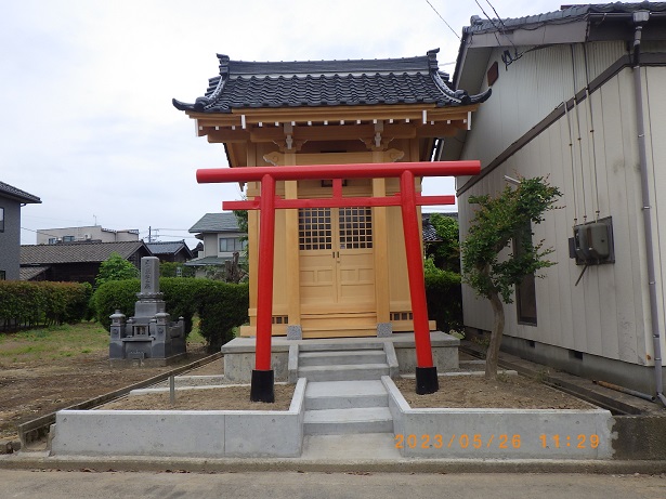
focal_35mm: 28
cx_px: 333
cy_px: 250
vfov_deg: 49.7
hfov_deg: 63.5
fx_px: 539
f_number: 4.2
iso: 125
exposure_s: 1/400
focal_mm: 5
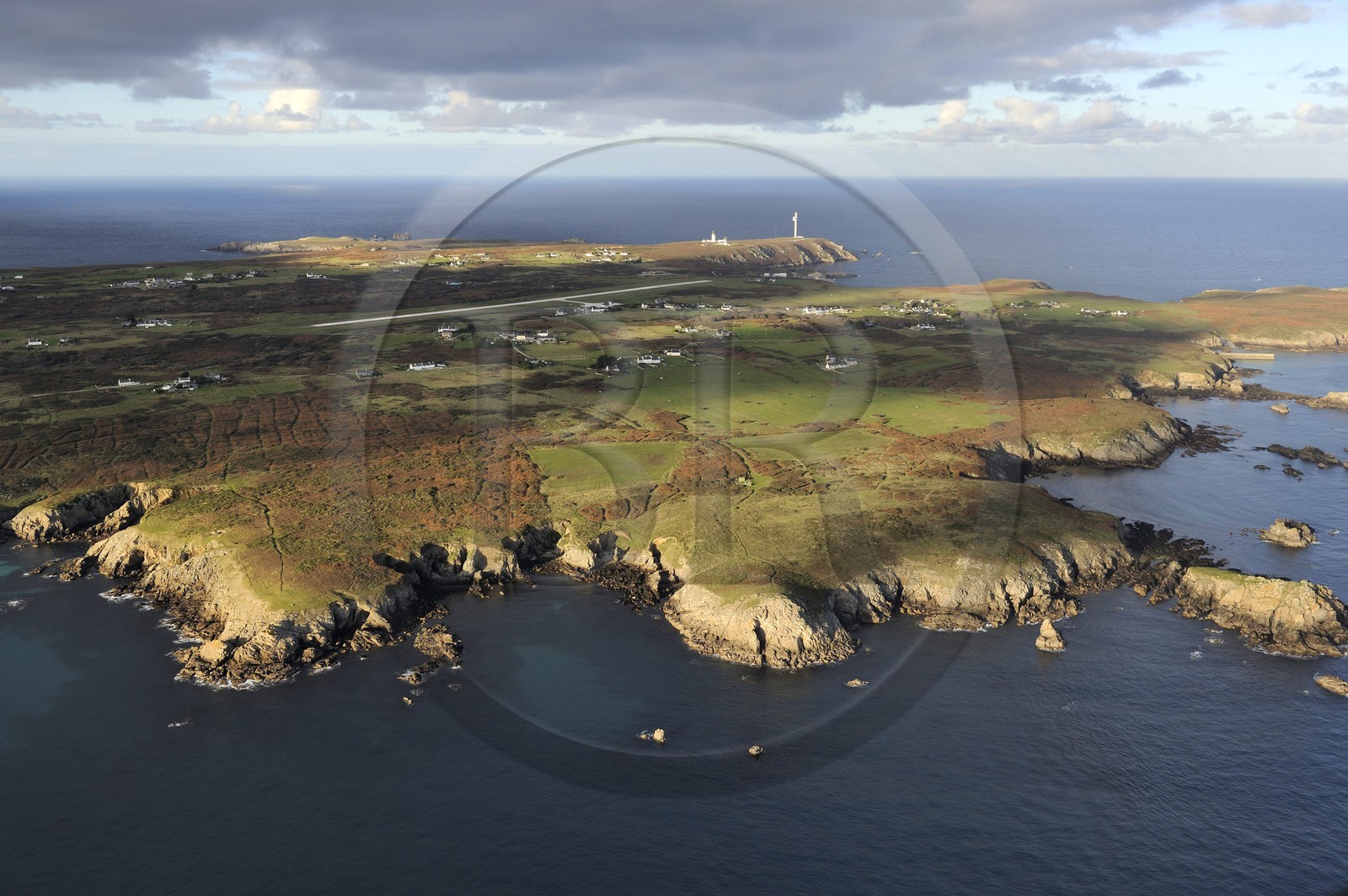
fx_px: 1197
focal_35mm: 32
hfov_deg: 58.8
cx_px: 674
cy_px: 448
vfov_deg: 41.0
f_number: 5
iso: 400
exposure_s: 1/1000
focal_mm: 32
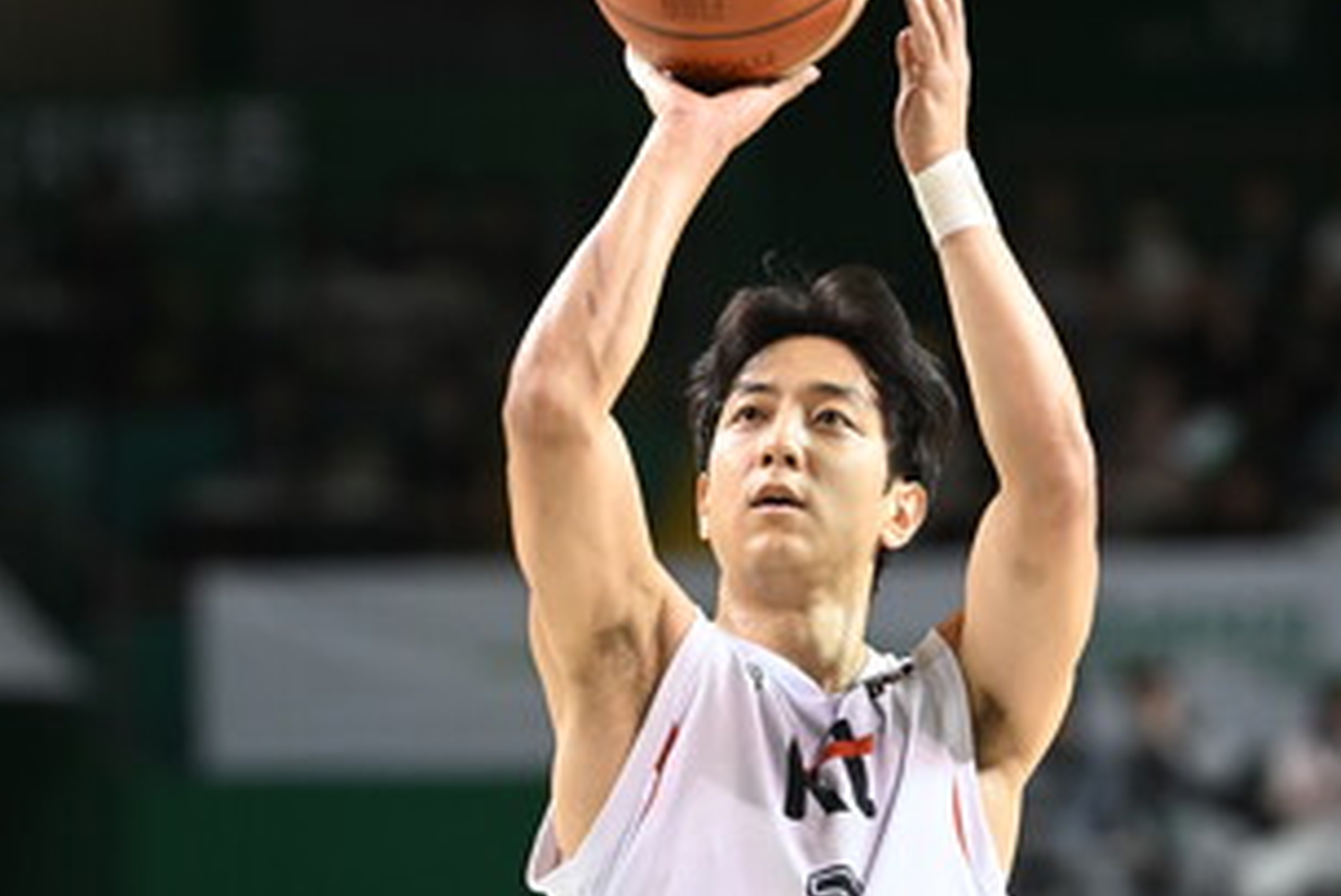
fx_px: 11776
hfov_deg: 6.5
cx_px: 679
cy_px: 516
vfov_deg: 4.4
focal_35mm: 316
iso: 2500
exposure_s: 1/1000
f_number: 3.2
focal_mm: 160
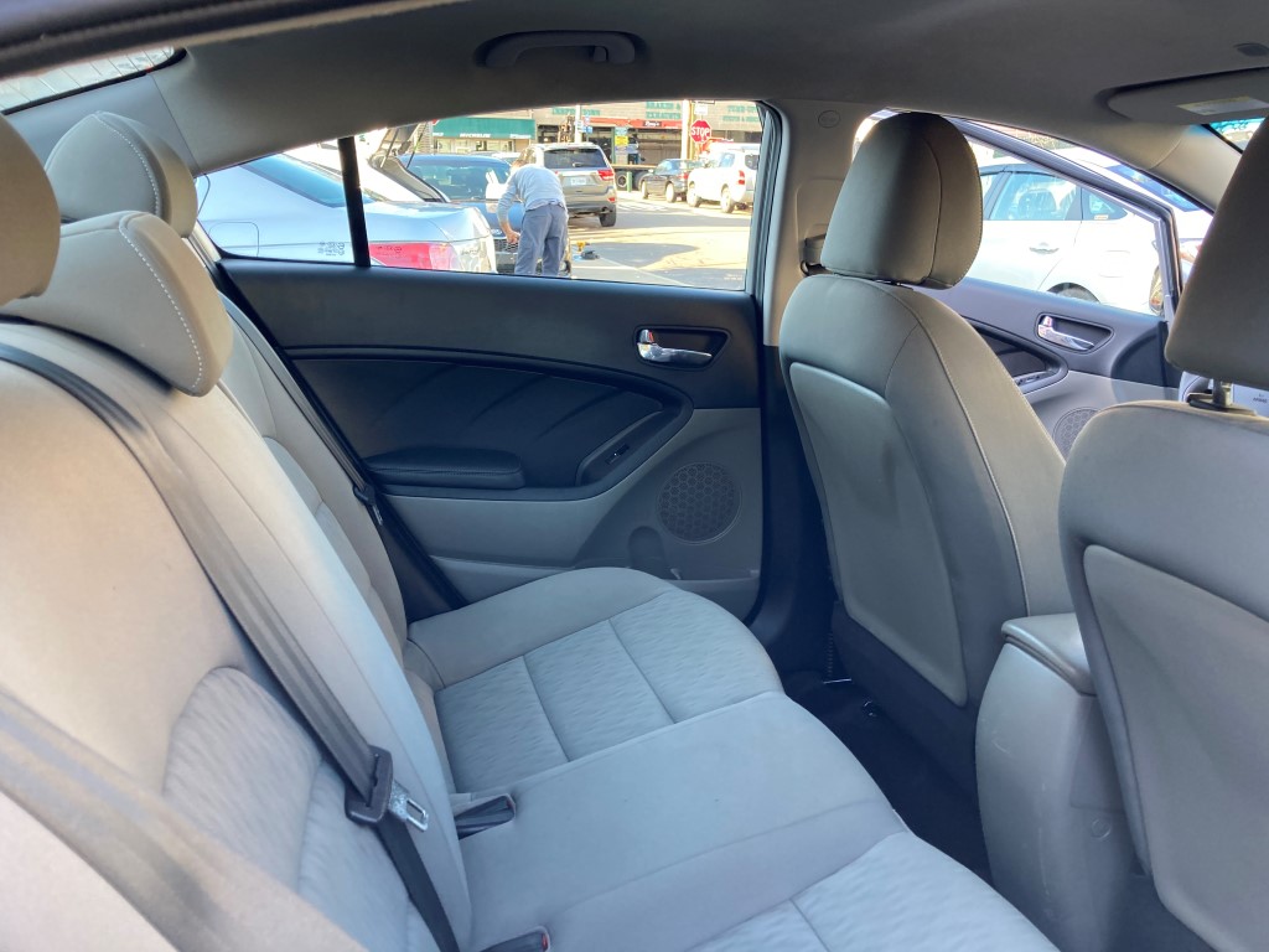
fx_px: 1026
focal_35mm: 28
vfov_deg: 49.7
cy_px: 476
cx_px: 634
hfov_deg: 63.4
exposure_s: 1/60
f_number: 1.8
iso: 50
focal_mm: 3.99
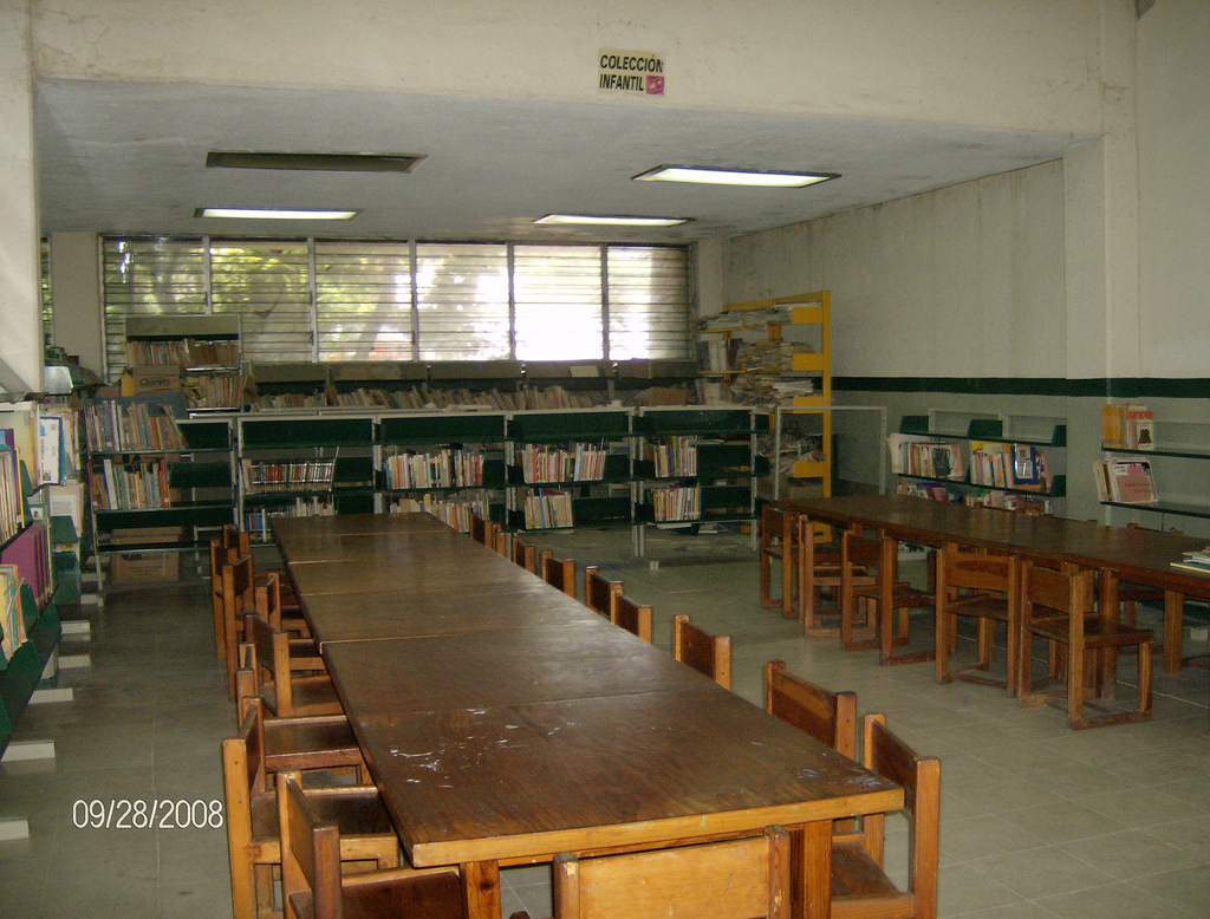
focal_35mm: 36
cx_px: 605
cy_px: 460
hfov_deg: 51.1
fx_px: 1264
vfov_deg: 40.0
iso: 200
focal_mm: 6
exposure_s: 1/60
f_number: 2.8
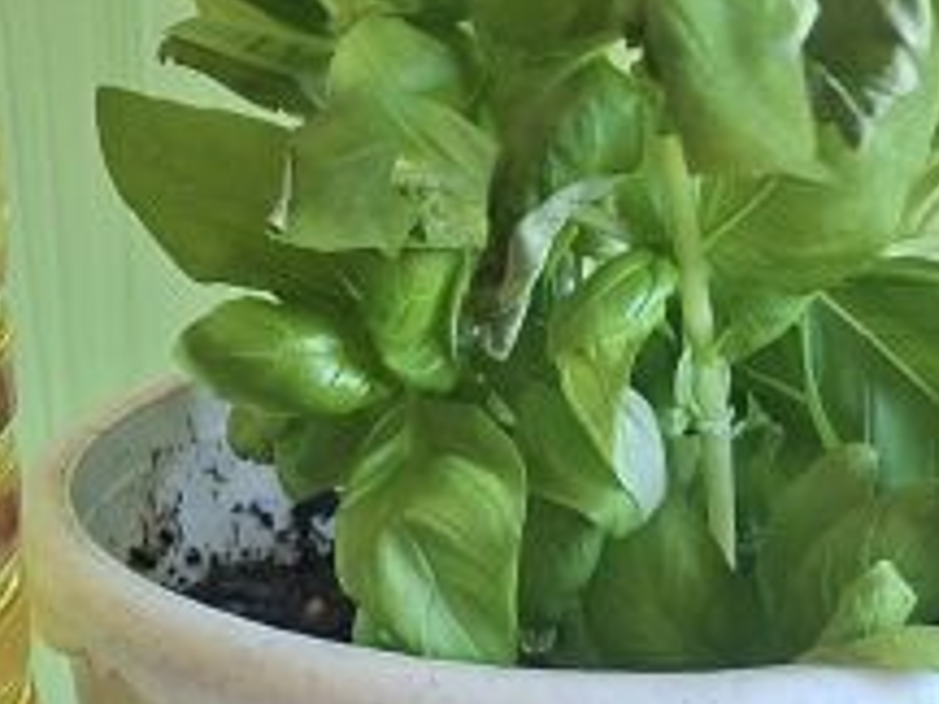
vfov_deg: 11.5
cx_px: 265
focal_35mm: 109
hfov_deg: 18.0
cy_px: 1621
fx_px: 2957
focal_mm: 5.54
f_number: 1.8
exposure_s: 1/50
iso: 160
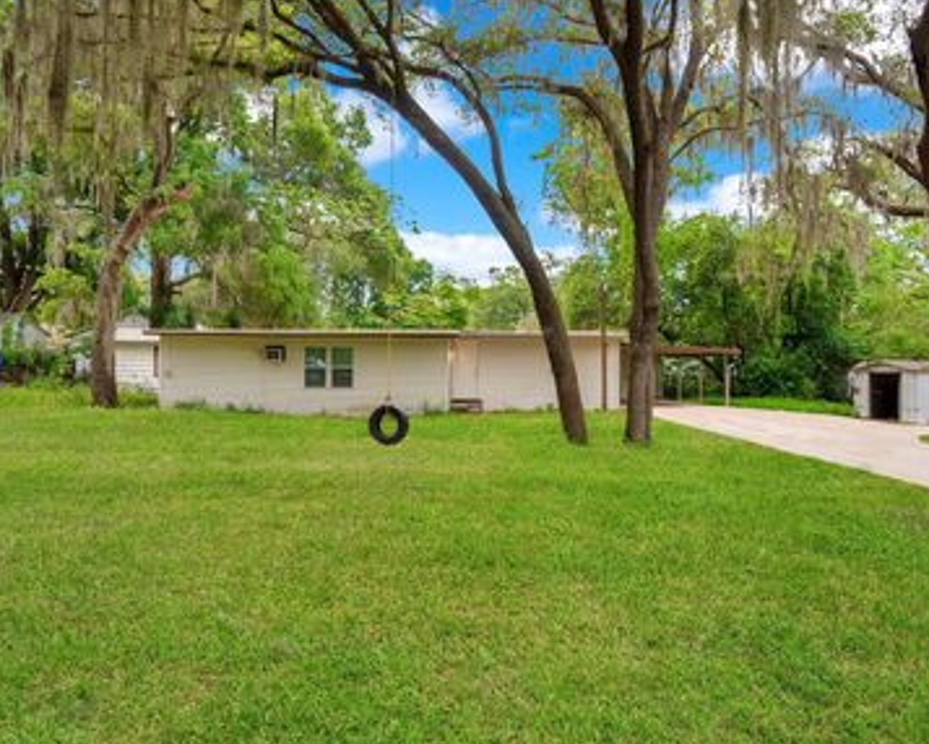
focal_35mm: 21
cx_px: 476
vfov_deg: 65.6
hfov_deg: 77.6
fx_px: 578
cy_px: 363
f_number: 4
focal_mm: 16
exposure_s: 1/160
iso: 200
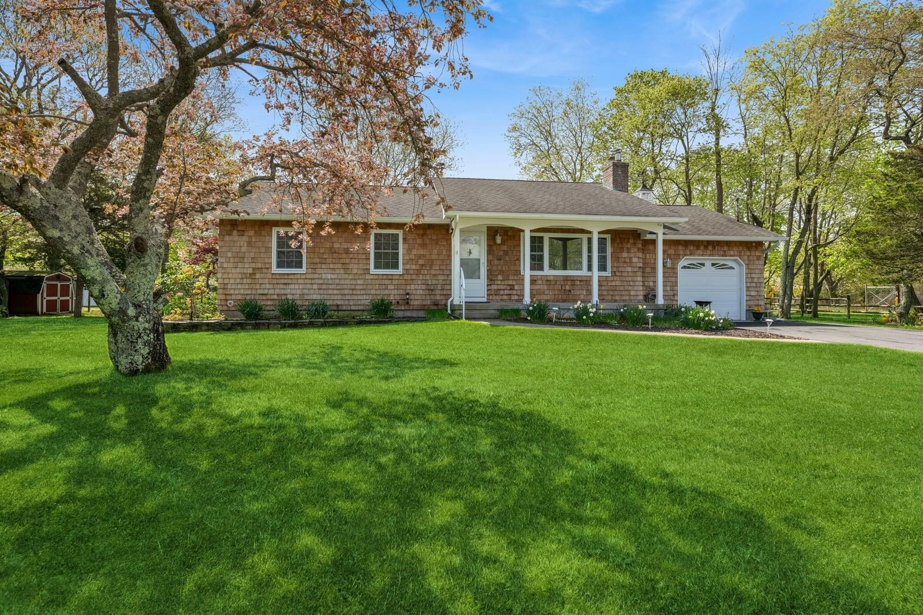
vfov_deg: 68.9
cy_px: 308
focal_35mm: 18
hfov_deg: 91.6
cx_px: 462
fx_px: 449
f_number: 8
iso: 400
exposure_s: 1/2000
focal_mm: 17.5
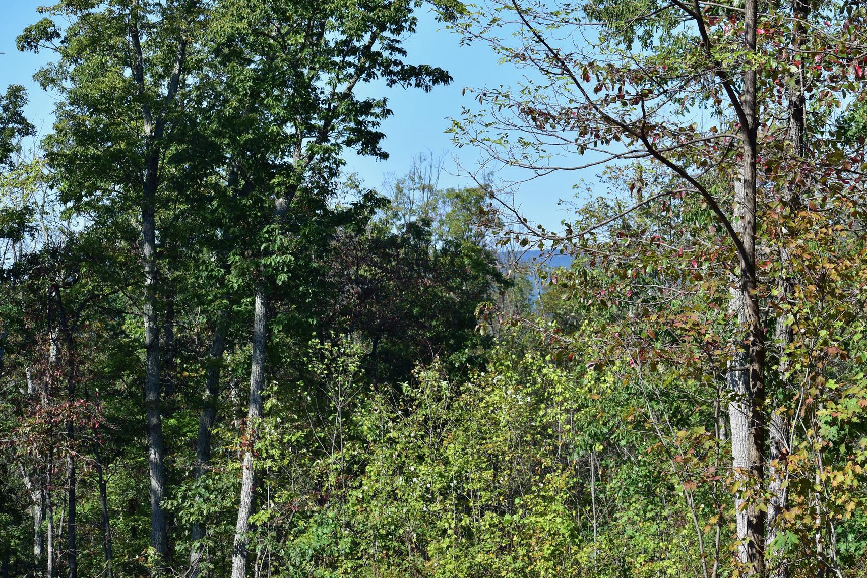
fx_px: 3010
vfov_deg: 11.0
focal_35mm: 125
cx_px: 462
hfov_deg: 16.4
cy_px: 296
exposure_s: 1/800
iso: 250
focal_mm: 70
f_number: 6.3
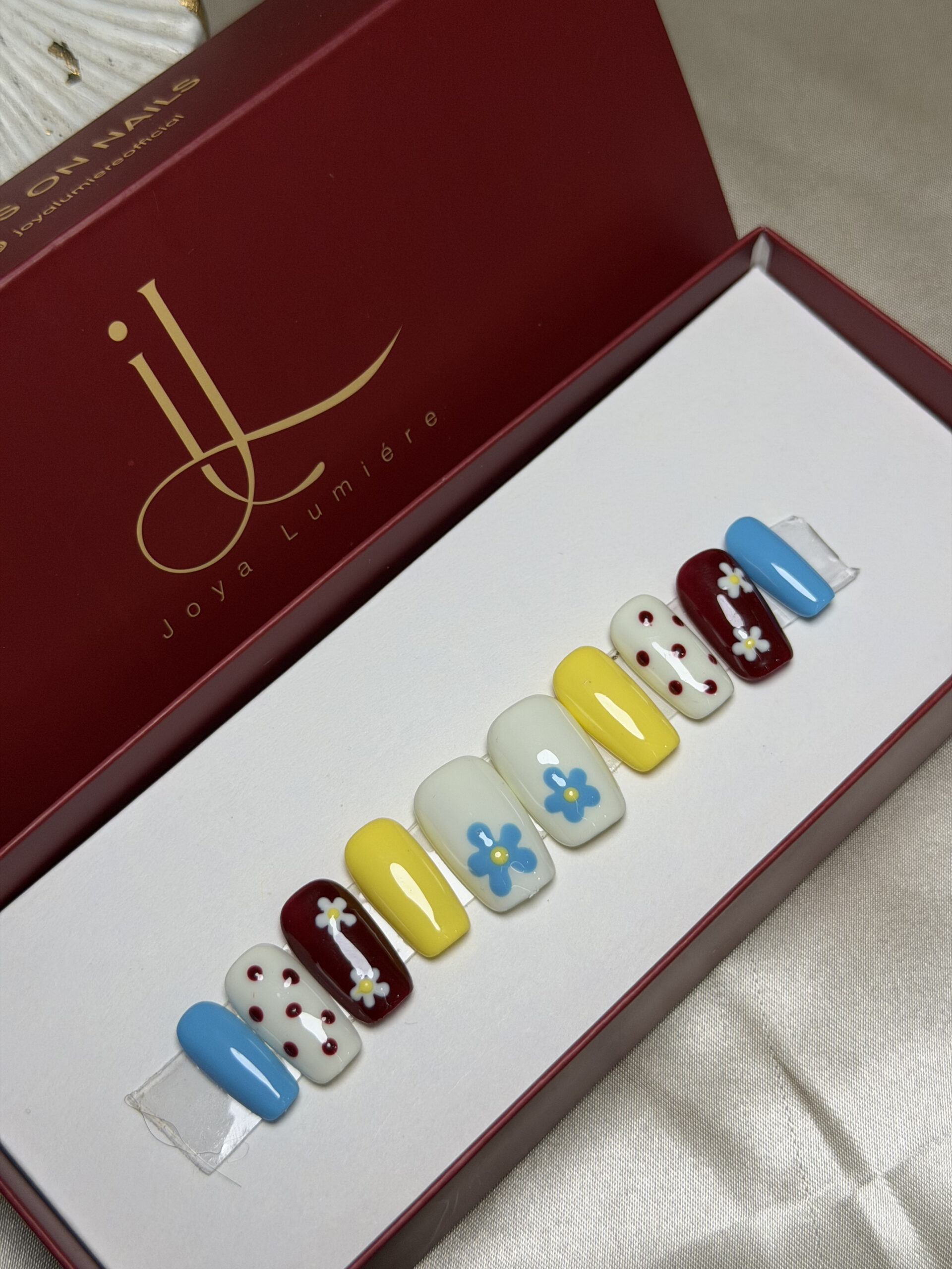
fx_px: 1760
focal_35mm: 48
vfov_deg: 39.7
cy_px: 634
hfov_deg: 30.3
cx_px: 476
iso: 64
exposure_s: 1/121
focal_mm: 6.76
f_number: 1.78
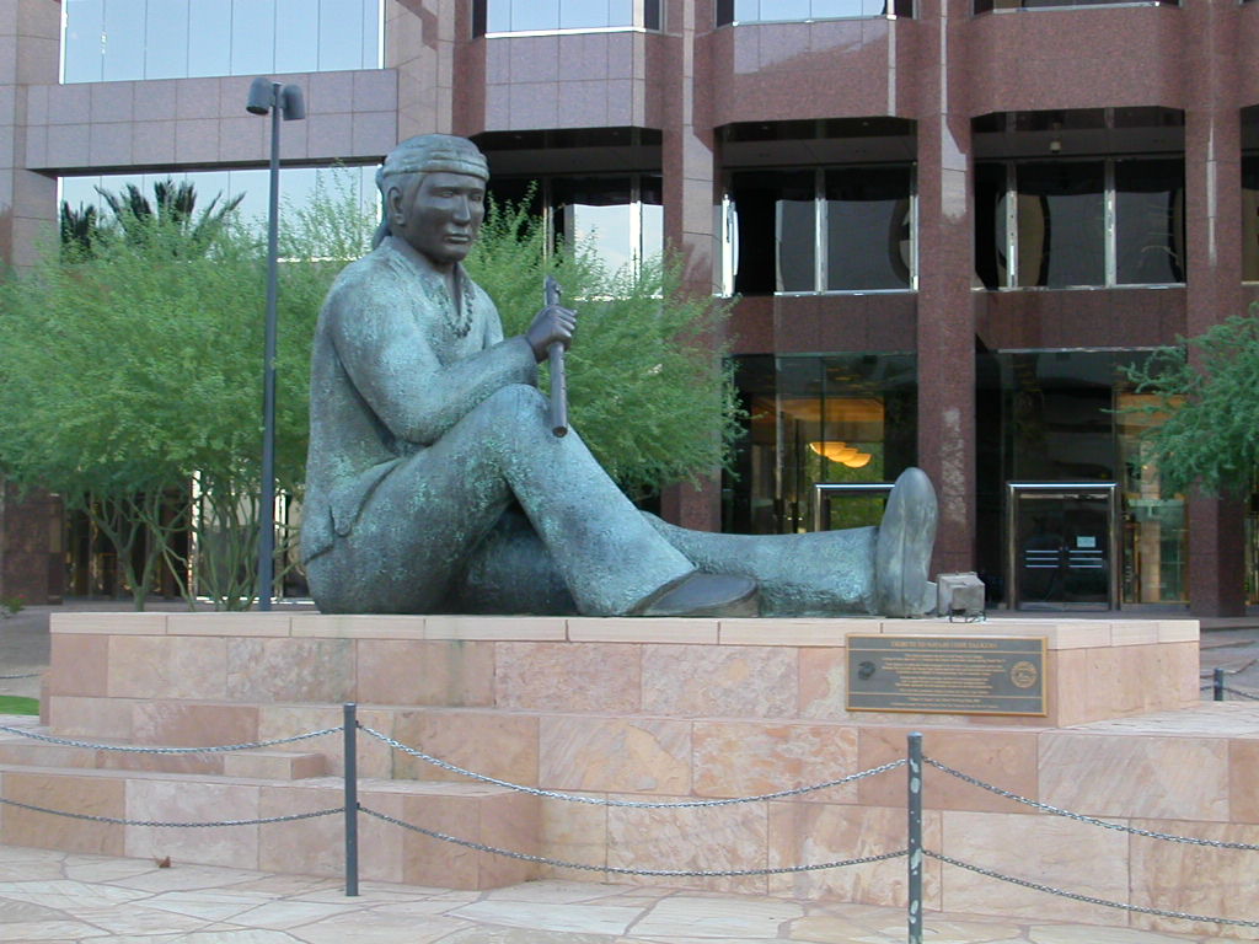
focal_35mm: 64
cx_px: 630
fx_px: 2328
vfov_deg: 22.9
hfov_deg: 30.3
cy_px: 472
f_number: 3.5
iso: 100
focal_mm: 9.7
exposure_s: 1/92
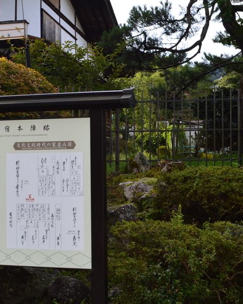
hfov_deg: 29.6
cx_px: 95
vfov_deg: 36.3
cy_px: 105
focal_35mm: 51
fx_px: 458
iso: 400
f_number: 10
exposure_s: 1/200
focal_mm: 18
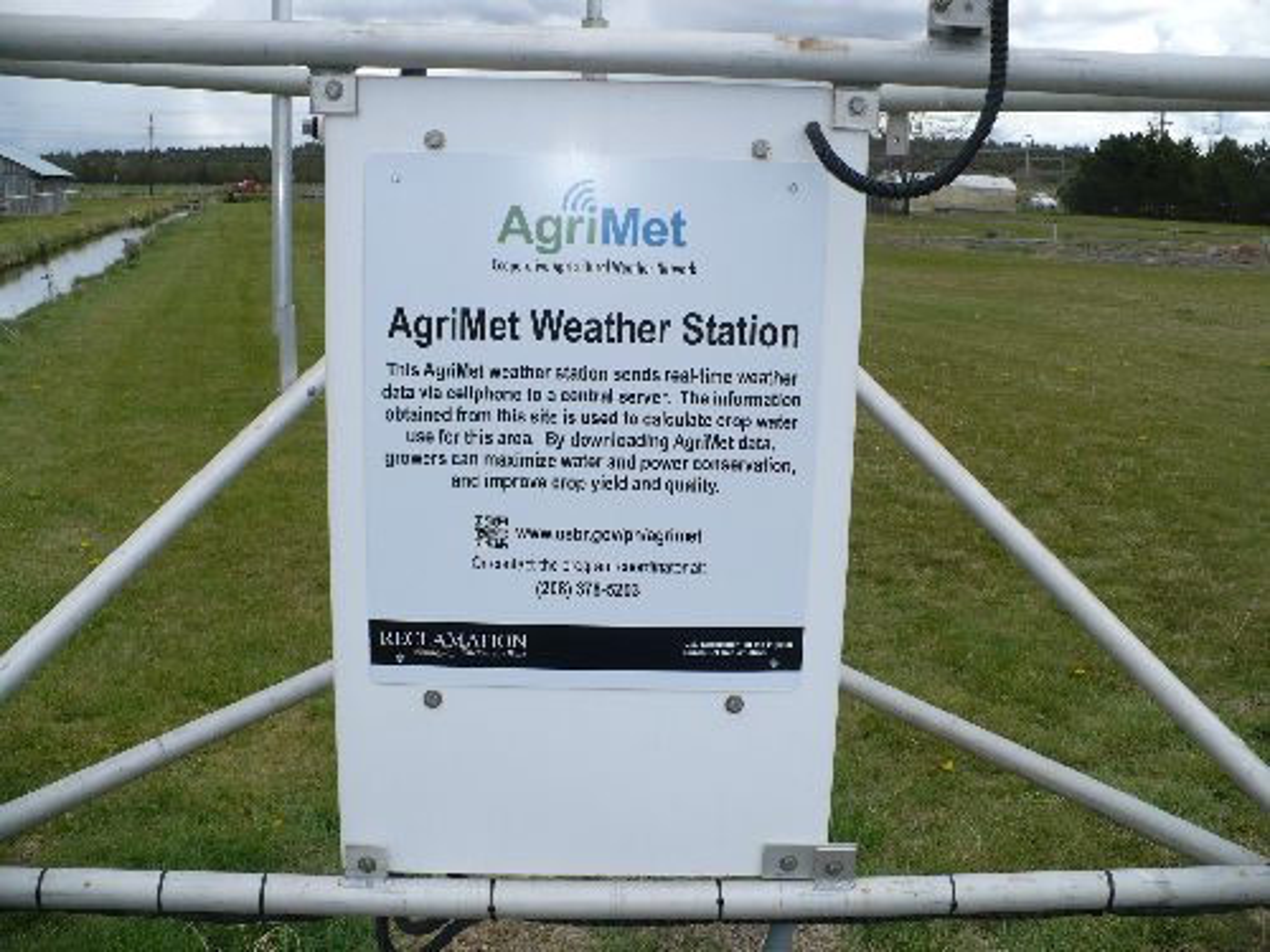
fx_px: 1357
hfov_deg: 50.1
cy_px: 476
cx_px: 635
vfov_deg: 38.7
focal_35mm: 37
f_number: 8
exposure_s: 1/160
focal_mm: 6.1
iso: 100
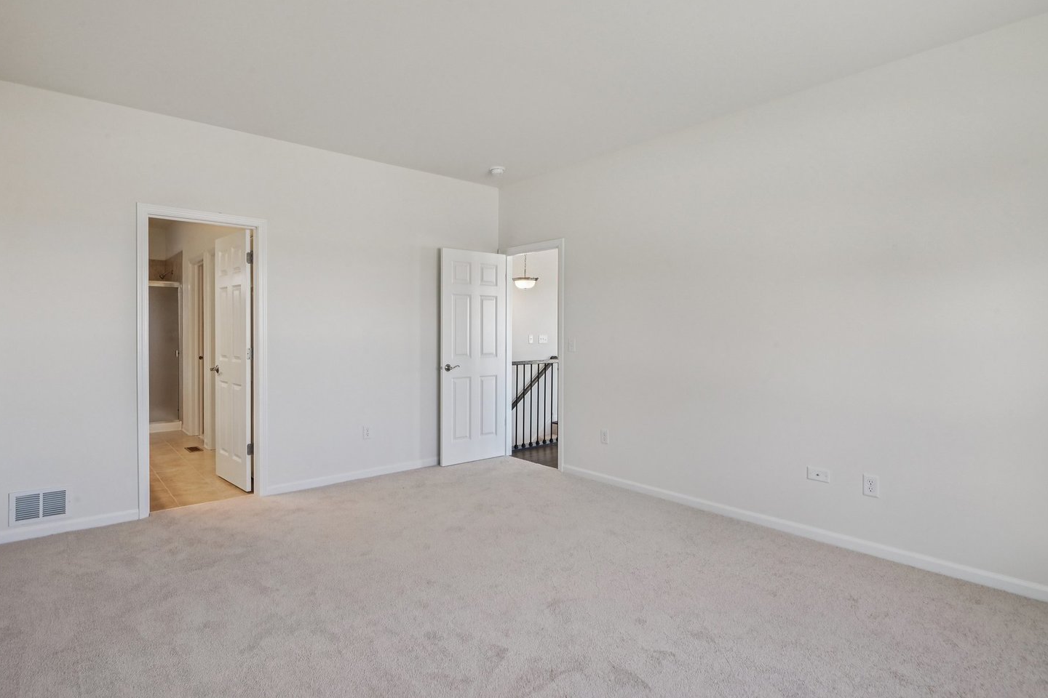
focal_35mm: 18
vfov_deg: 67.4
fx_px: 524
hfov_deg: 89.9
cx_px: 487
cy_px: 351
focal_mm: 16
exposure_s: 1/20
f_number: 13
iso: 400
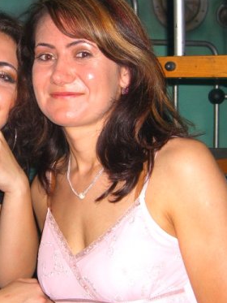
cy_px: 138
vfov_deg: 26.3
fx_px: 647
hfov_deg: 19.8
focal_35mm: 74
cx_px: 60
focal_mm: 9.5
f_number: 3.1
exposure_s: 1/60
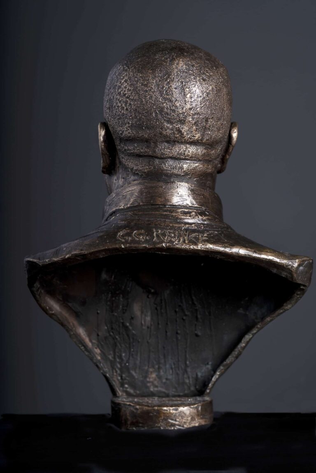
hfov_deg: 10.2
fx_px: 1776
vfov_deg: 15.2
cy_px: 236
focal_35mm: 135
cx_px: 158
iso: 100
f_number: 4
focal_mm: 135
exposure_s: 1/250
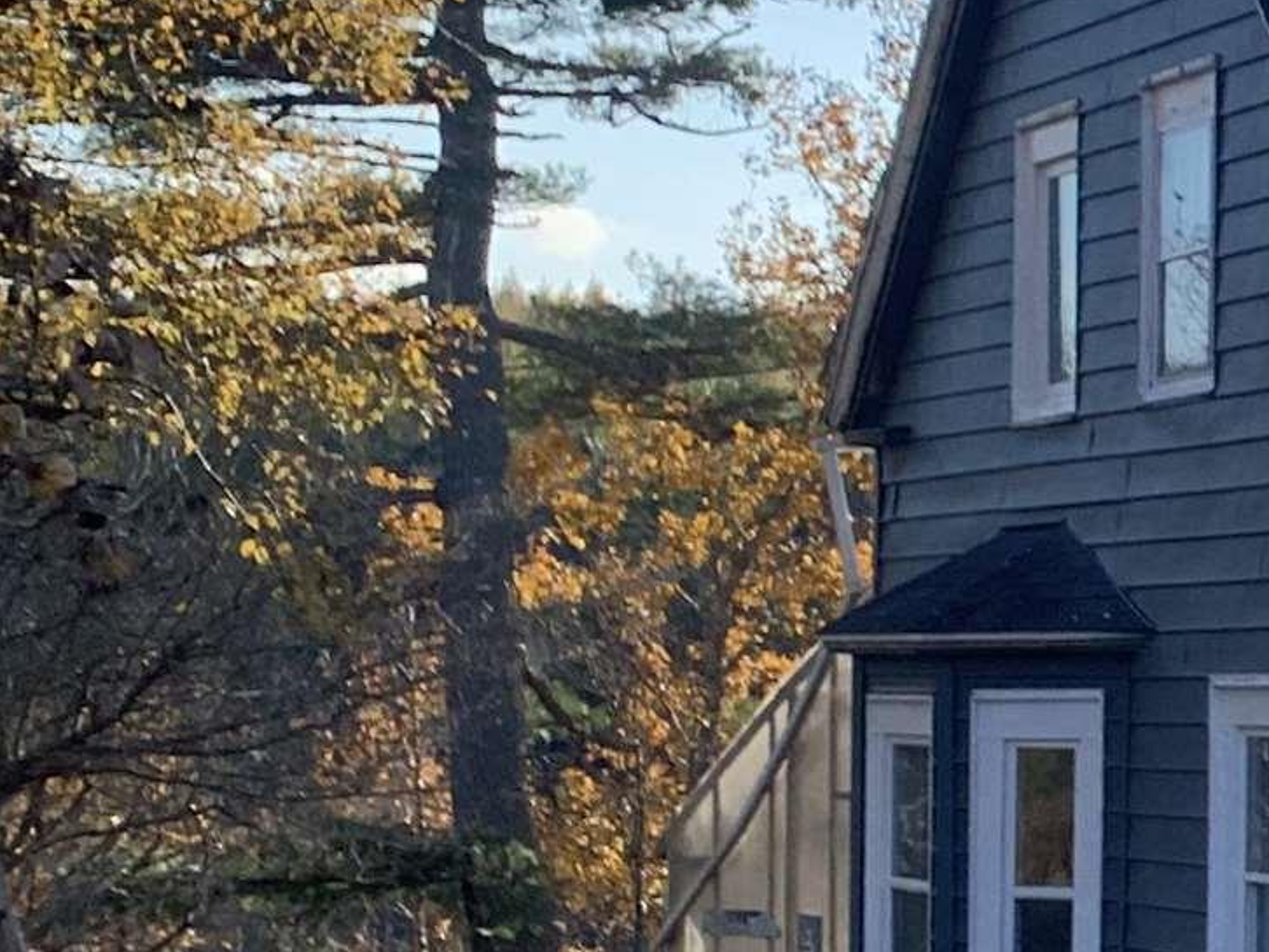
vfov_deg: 13.4
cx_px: 2599
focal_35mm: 110
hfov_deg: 14.5
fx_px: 4034
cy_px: 758
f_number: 1.8
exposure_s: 1/1205
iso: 25
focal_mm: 4.25
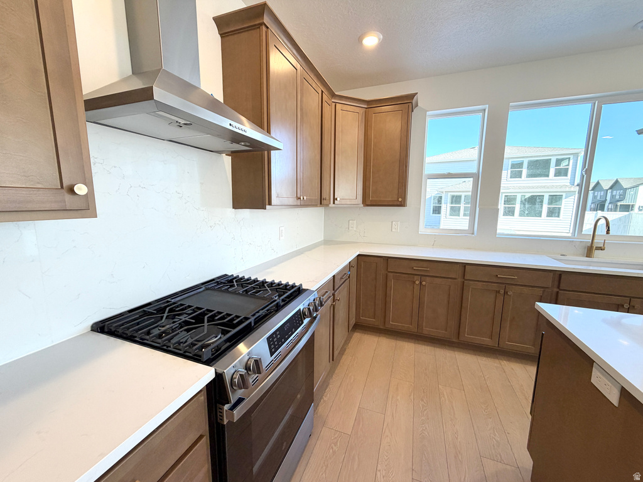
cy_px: 241
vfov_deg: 85.7
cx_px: 322
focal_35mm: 14
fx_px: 260
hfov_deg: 102.1
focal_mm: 2.22
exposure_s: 1/120
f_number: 2.2
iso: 80
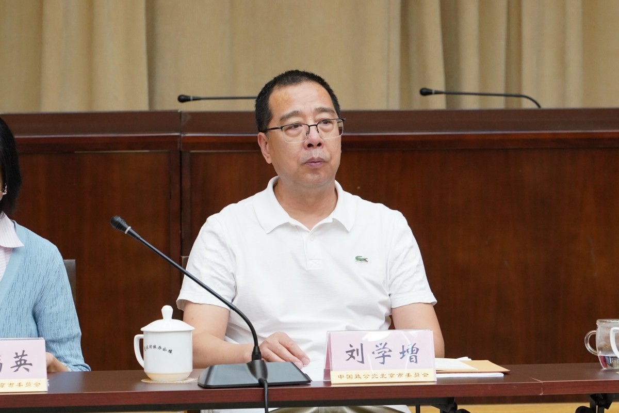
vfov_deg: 13.0
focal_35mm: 105
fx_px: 1805
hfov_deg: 19.5
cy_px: 206
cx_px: 310
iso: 2000
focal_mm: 105
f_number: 5.6
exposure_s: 1/100
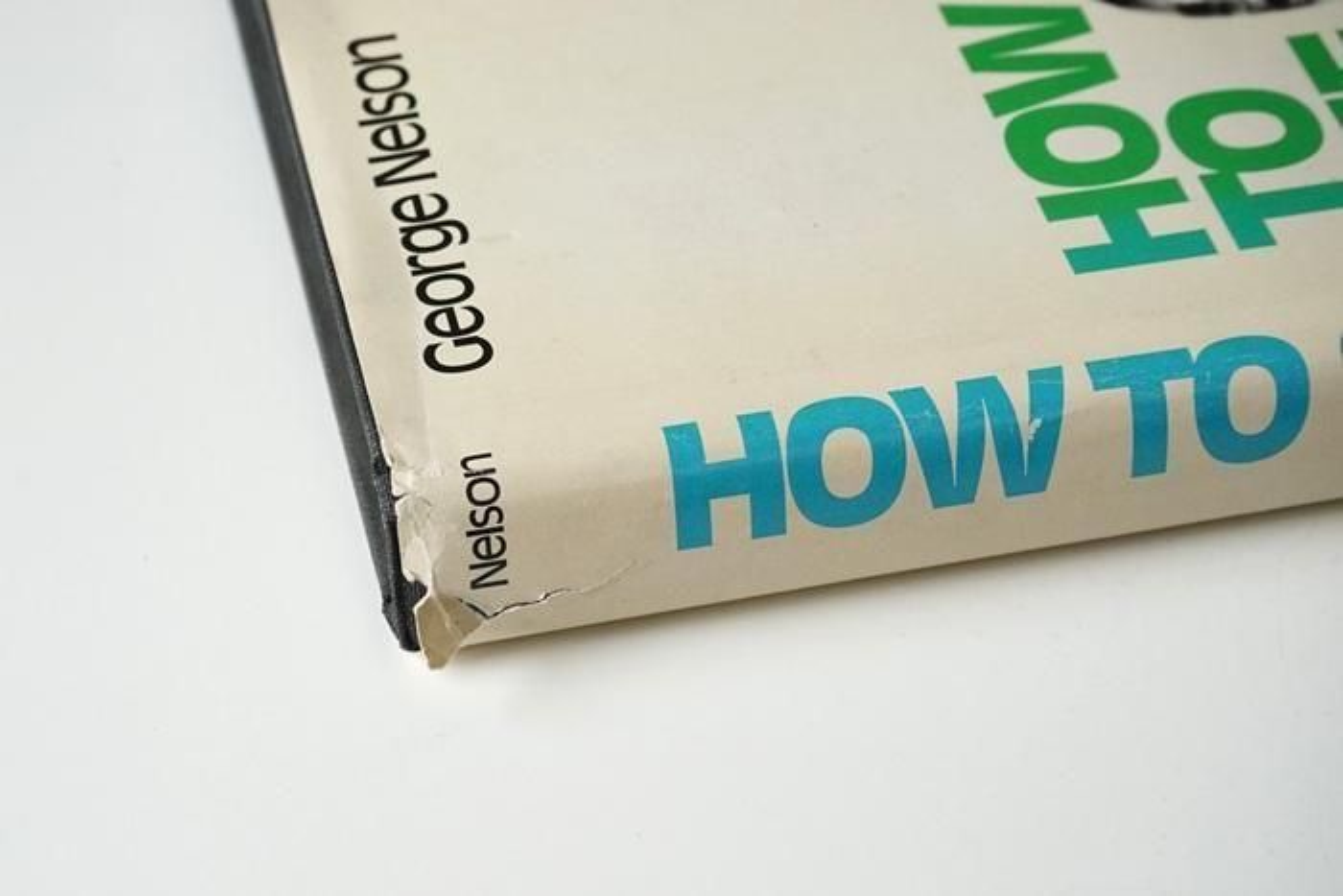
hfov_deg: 32.4
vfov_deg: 21.9
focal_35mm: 62
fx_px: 2313
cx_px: 672
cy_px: 448
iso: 1600
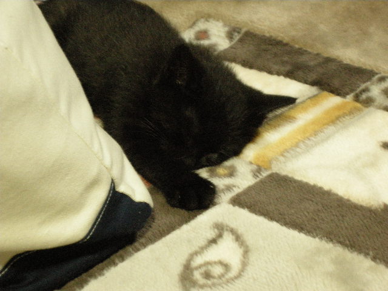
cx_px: 194
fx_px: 1412
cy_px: 146
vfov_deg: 11.8
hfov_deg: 15.6
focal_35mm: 126
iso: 800
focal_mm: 26.3
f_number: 5.3
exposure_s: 1/4.9
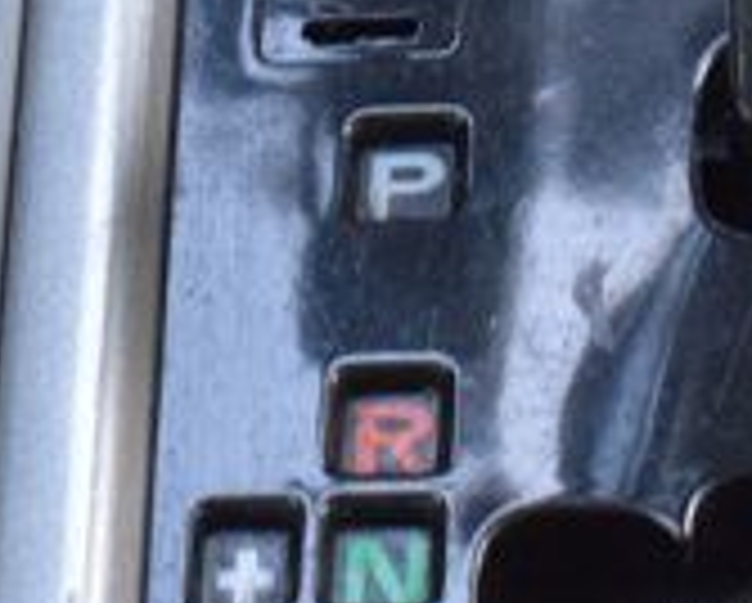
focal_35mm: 362
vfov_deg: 4.3
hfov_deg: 5.3
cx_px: 396
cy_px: -315
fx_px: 8066
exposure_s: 1/20
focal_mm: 42
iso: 400
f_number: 6.3
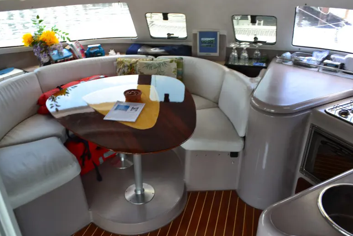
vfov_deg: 46.4
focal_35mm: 28
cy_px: 115
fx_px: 275
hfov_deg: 65.5
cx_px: 171
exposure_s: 1/60
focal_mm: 18
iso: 500
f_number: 8
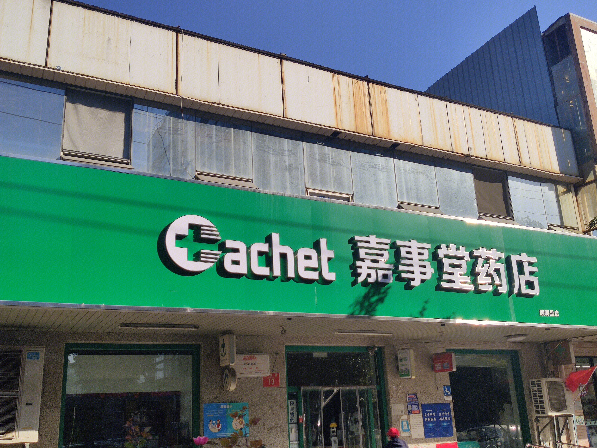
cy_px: 224
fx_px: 604
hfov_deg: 52.6
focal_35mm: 35
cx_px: 298
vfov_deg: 40.7
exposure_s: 1/2594
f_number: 1.75
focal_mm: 4.75
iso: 112
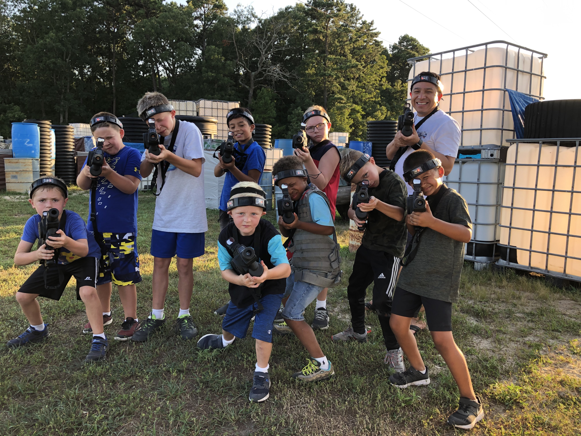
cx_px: 290
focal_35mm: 28
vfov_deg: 49.7
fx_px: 470
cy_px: 218
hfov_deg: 63.4
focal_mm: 3.99
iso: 25
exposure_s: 1/120
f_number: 1.8
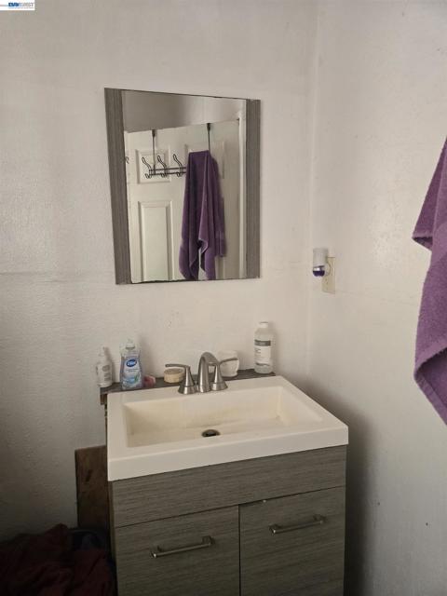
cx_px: 224
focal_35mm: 23
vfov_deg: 73.9
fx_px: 396
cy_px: 298
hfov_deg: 58.9
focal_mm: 5.4
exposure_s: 1/120
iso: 800
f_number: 1.8
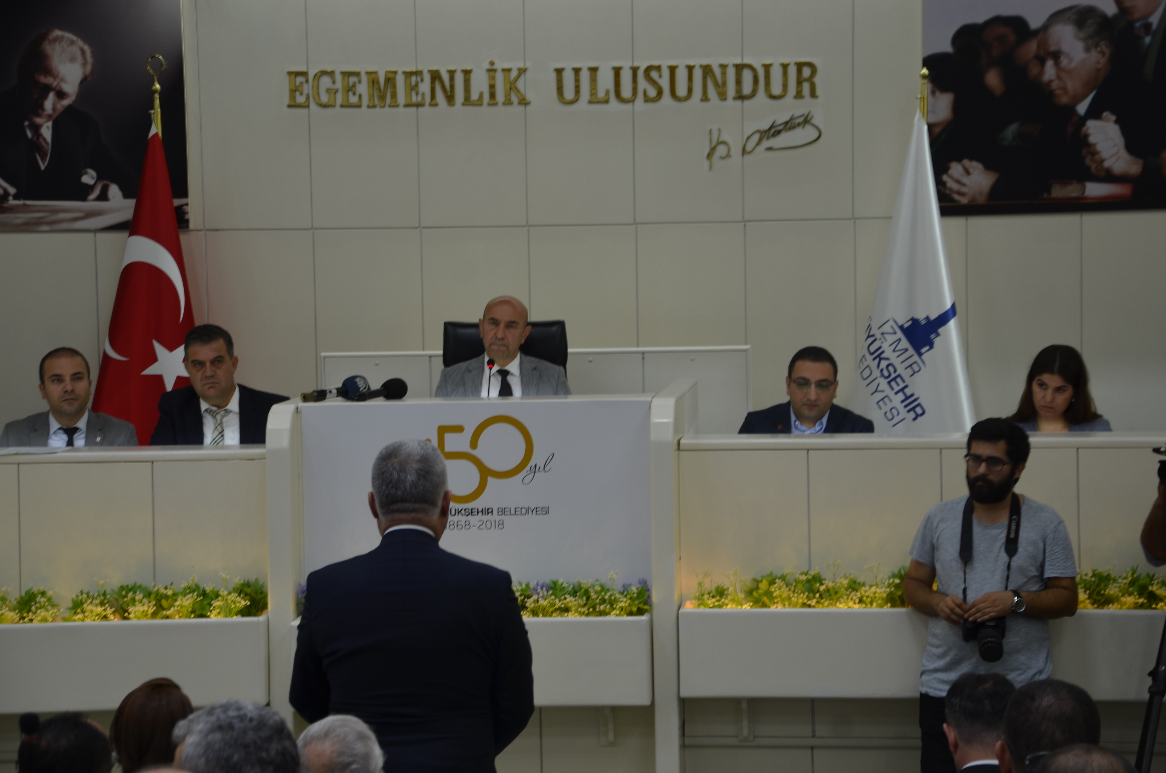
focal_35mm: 93
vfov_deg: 14.6
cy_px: 386
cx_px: 583
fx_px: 3006
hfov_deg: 22.0
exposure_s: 1/10
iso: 100
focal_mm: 62
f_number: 5.3
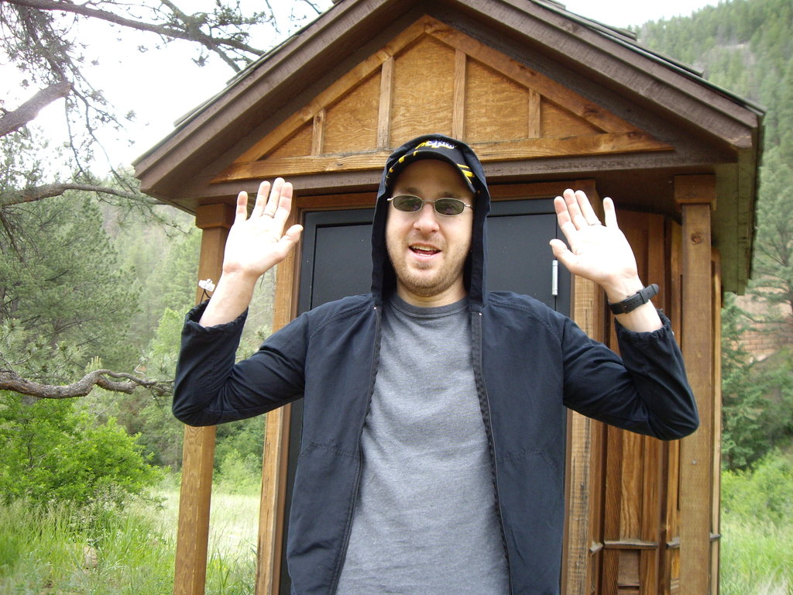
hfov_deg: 49.0
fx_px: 871
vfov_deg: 37.7
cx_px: 396
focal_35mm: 38
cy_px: 298
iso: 100
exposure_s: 1/60
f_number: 2.7
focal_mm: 6.2
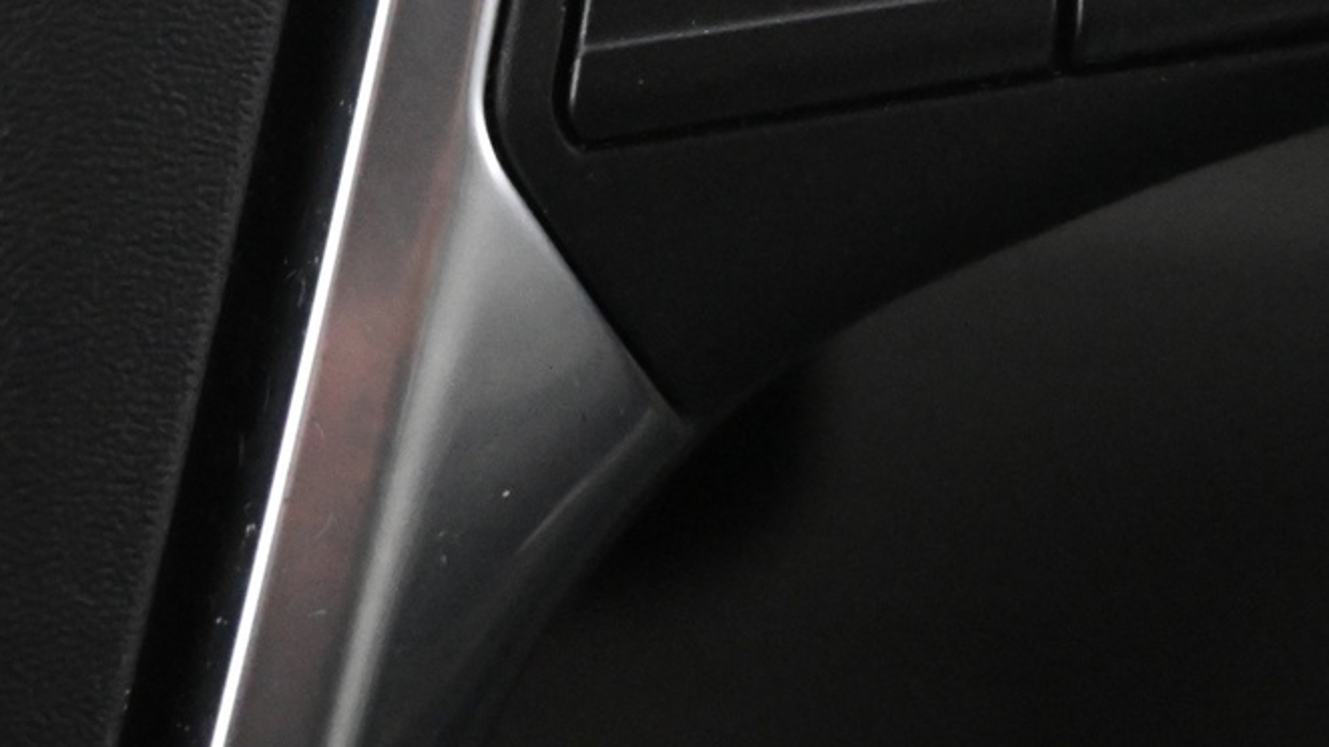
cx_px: 974
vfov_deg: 11.4
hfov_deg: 20.8
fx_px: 3591
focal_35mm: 102
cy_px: -325
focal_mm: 26.5
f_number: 4.5
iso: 6400
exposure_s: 1/40
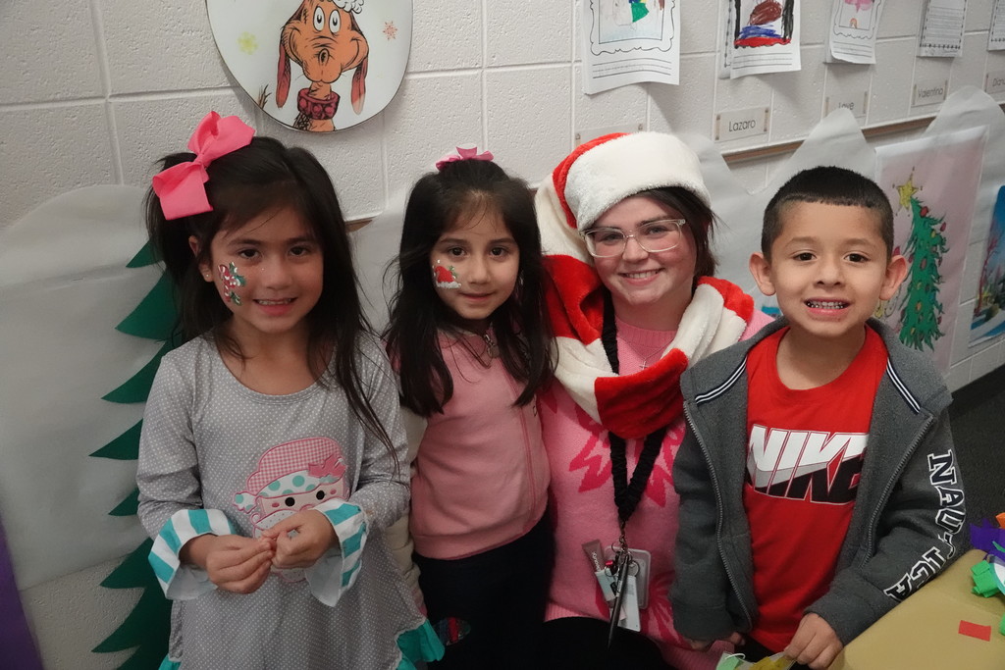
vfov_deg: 38.9
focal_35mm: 34
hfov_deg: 55.8
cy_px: 335
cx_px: 502
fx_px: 949
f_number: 2.8
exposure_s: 1/250
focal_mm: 12.33
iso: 6400
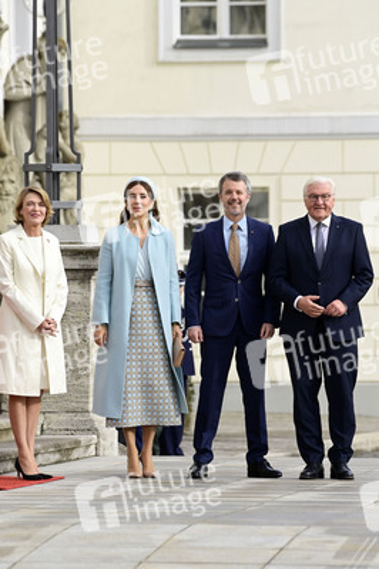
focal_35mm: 380
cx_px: 190
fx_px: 6011
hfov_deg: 3.6
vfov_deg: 5.4
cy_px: 284
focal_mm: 380
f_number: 9
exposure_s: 1/1000
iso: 1600
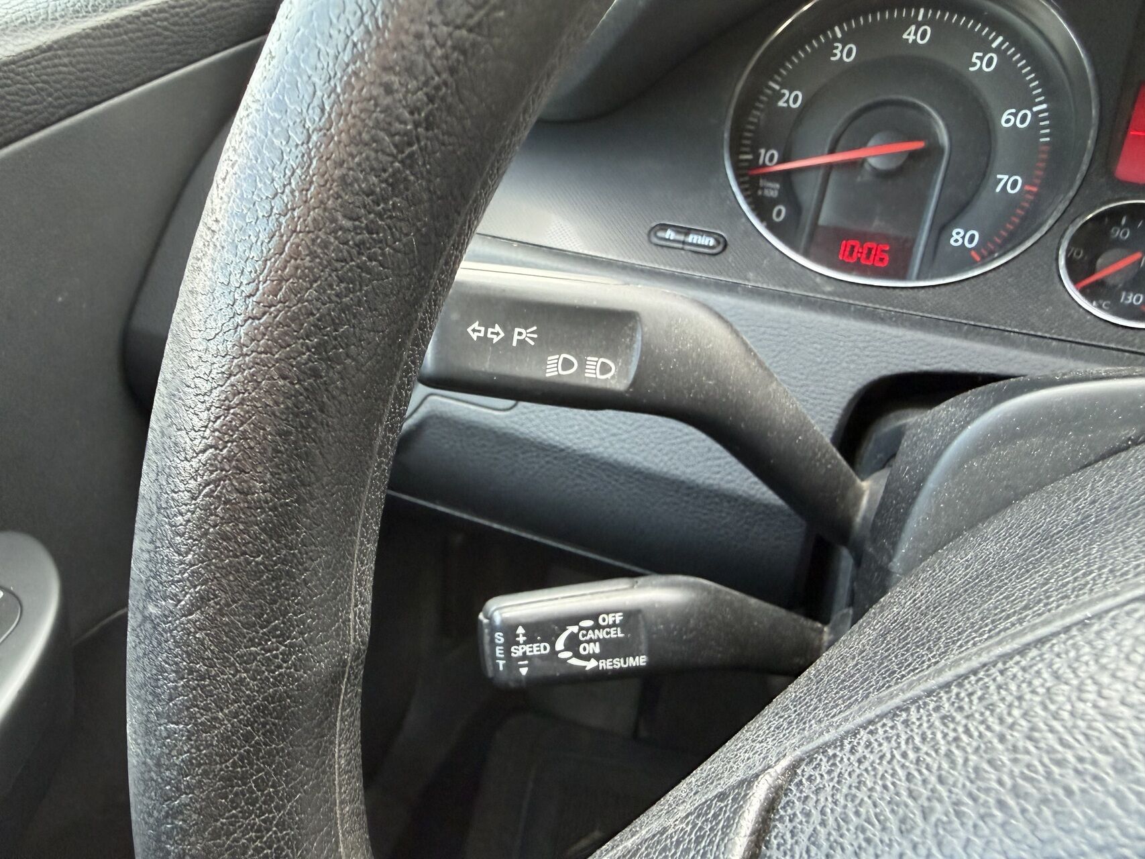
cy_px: 430
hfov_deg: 71.6
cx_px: 572
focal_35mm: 24
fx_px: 794
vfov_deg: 56.8
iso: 320
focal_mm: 2.22
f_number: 2.2
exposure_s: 1/99
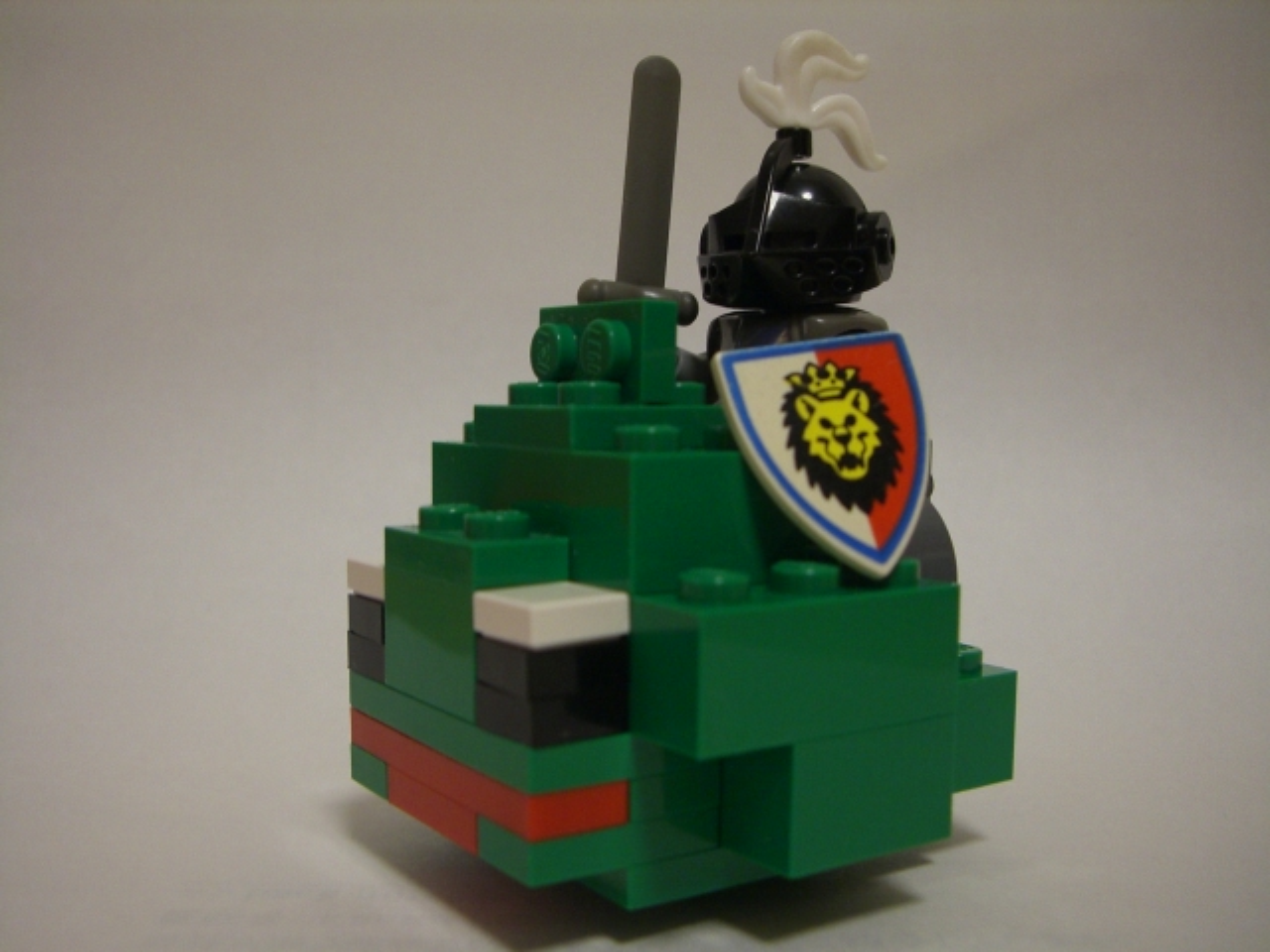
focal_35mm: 38
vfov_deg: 37.7
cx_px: 635
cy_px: 476
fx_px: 1394
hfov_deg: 49.0
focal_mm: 6.2
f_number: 2.7
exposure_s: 1/20
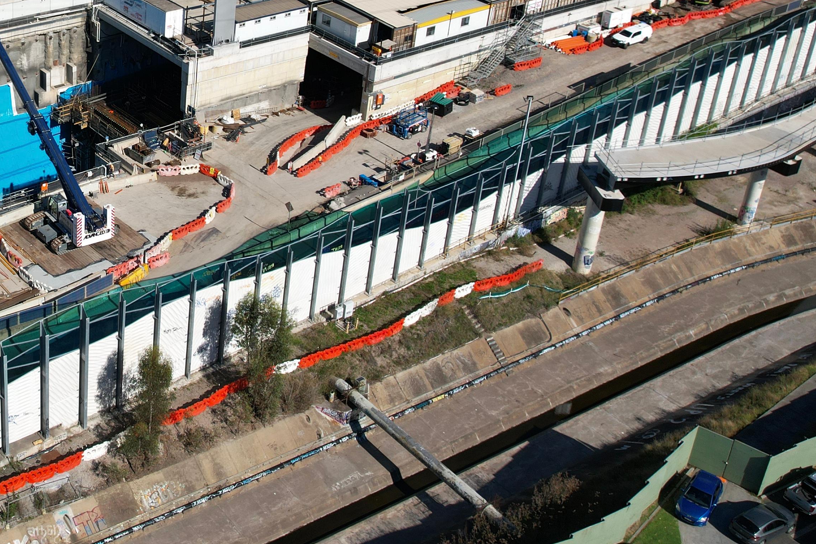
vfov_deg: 27.3
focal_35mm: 48
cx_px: 50
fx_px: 1088
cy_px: 83
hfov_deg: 37.8
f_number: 2.8
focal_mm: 8.38
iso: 100
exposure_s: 1/2500
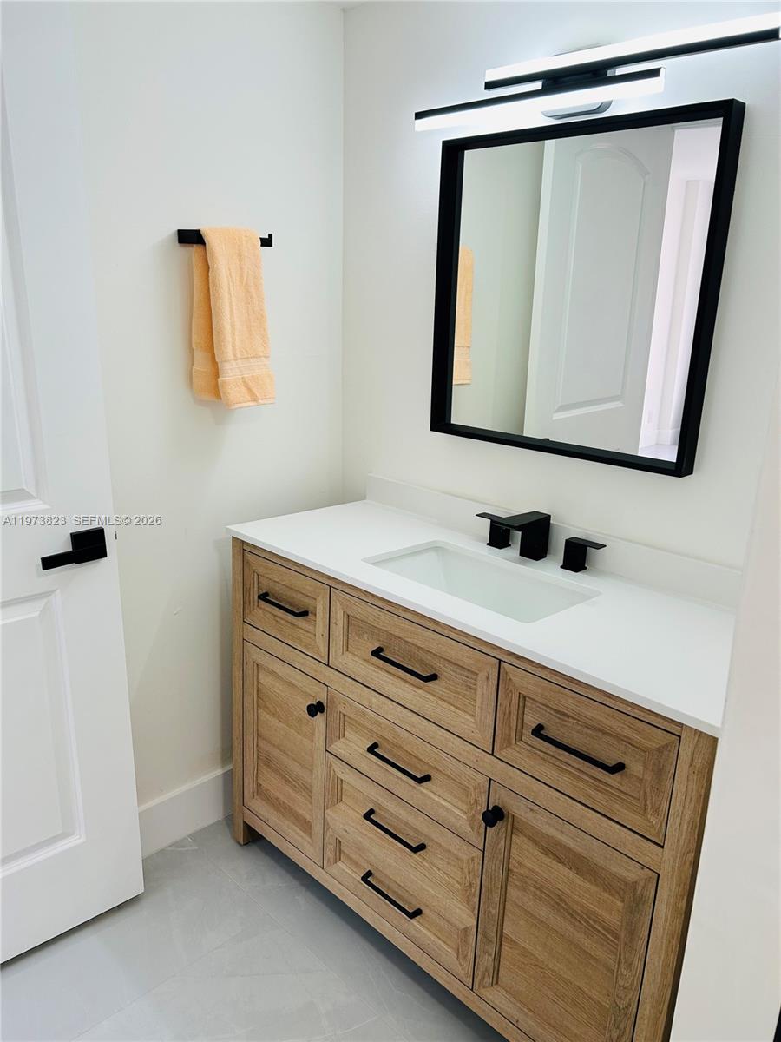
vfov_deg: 67.3
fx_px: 782
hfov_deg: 53.1
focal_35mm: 26
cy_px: 521
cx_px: 390
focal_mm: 5.7
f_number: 1.5
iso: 40
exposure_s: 1/120
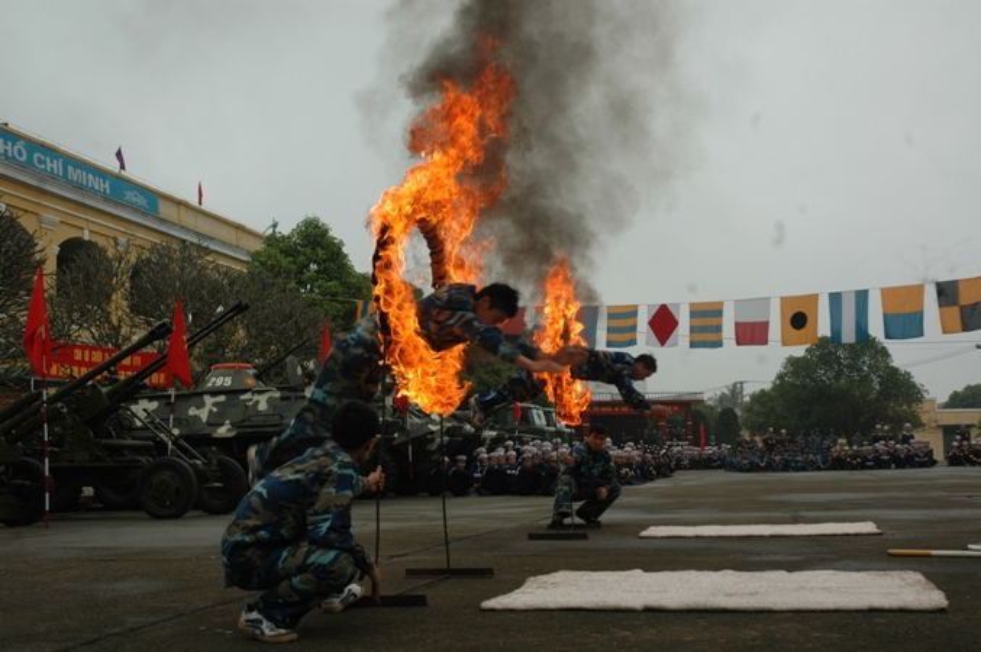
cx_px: 490
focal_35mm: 46
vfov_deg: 28.9
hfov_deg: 42.4
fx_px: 1266
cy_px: 326
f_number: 8
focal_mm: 31
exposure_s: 1/250
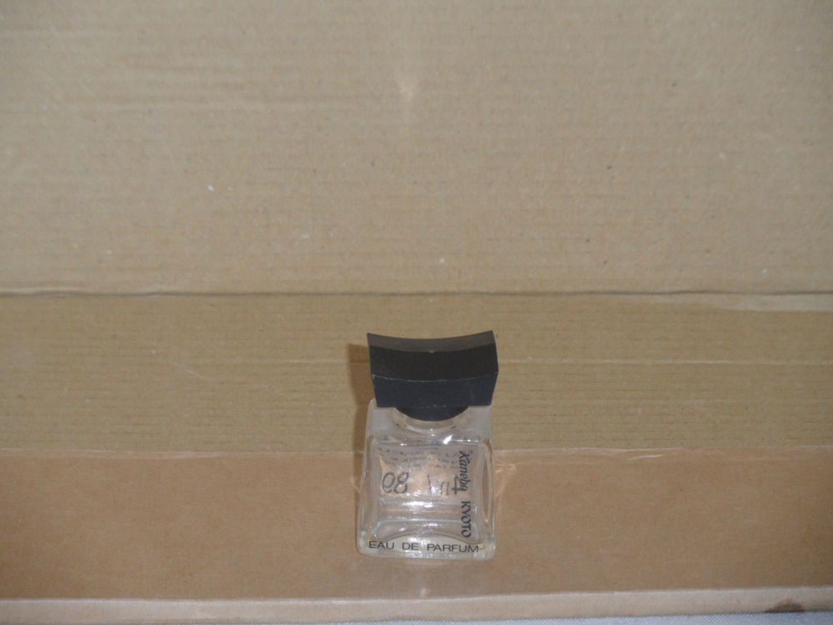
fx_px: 4357
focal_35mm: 181
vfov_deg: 8.2
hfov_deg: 10.9
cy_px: 312
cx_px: 417
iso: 200
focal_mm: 29.7
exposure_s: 1/60
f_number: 4.4
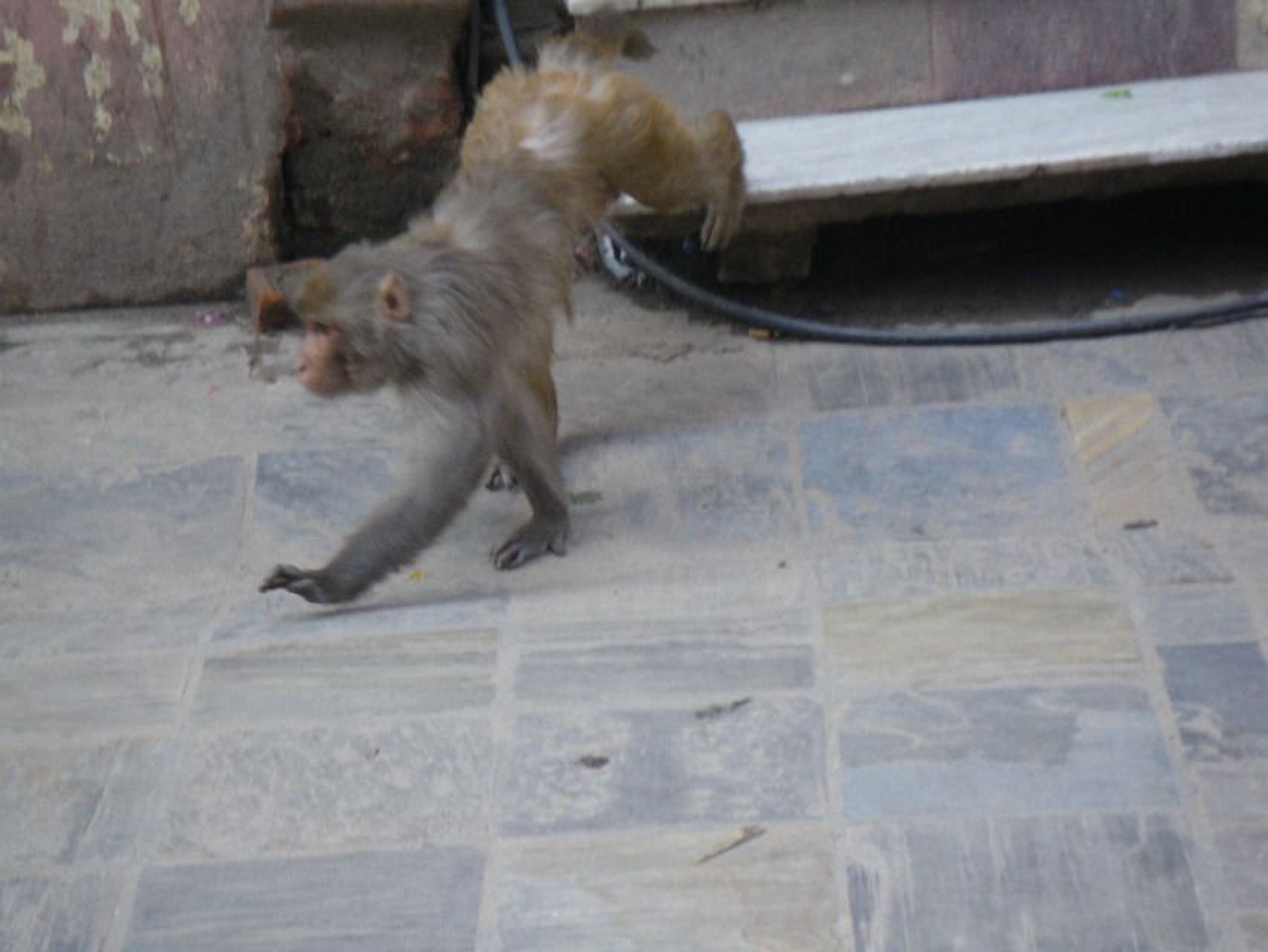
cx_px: 634
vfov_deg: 12.9
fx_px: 4213
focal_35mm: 115
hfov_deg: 17.1
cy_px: 476
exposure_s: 1/160
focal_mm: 20.6
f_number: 5.2
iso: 160
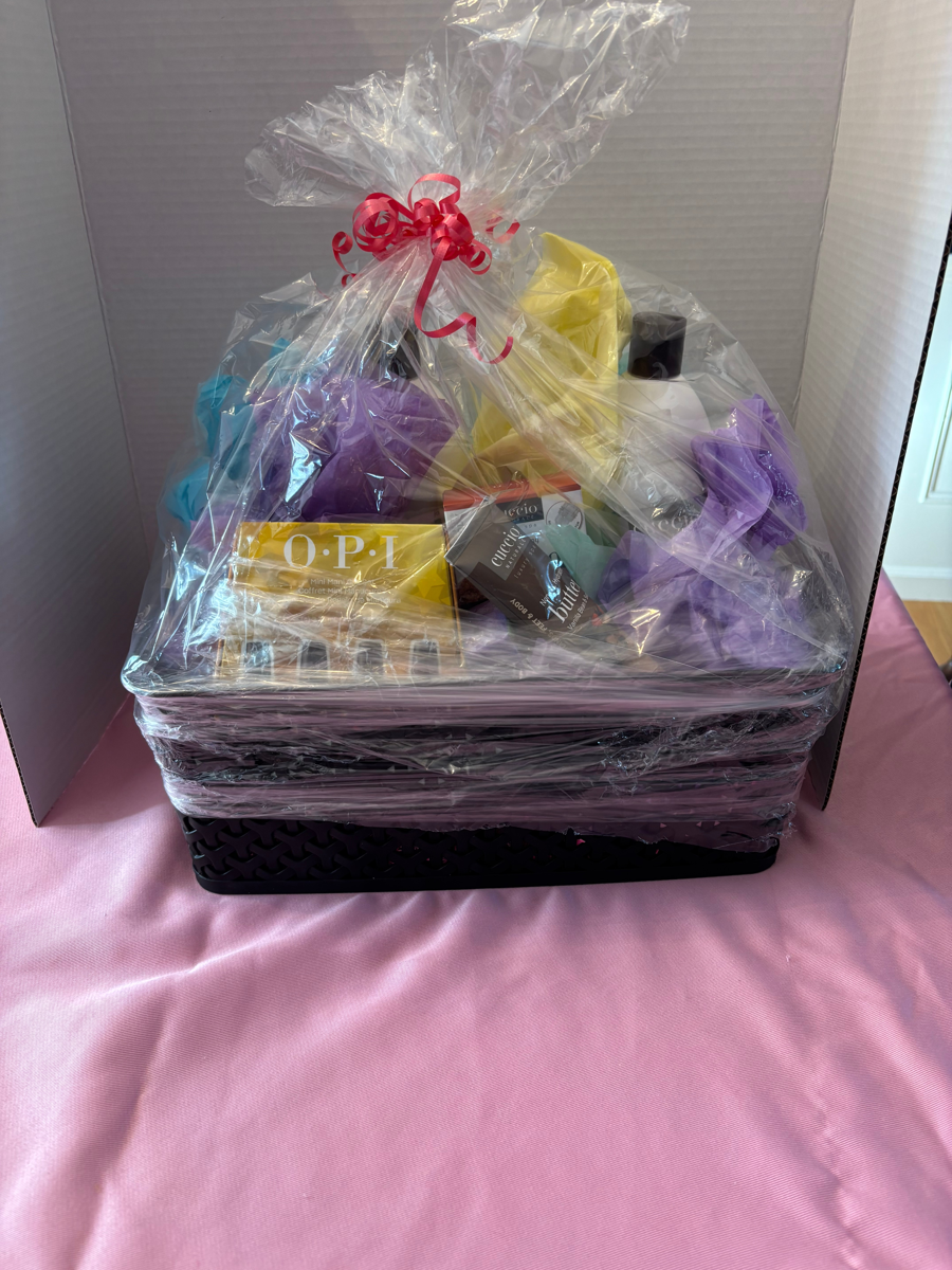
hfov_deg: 53.1
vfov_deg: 67.3
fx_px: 953
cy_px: 635
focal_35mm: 26
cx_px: 476
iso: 80
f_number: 1.6
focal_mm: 5.96
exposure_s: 1/60
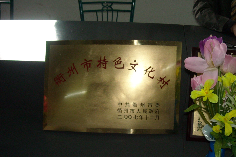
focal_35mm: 48
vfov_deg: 28.0
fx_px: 315
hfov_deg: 41.1
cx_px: 127
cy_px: 97
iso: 200
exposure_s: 1/60
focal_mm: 5.7
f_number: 2.8
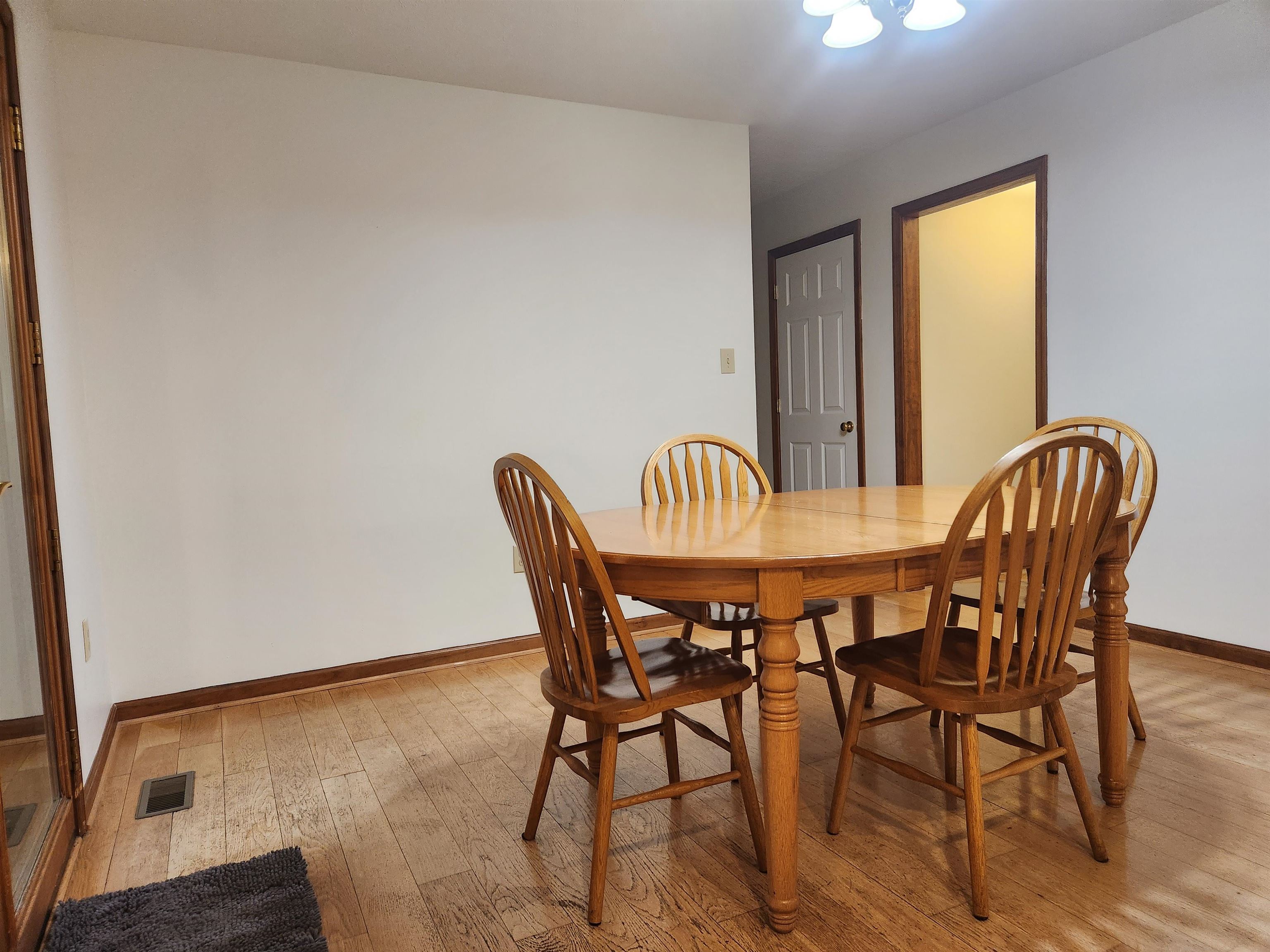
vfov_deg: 58.9
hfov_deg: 73.9
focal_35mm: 23
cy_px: 476
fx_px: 844
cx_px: 635
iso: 250
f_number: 1.8
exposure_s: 1/120
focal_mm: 5.4
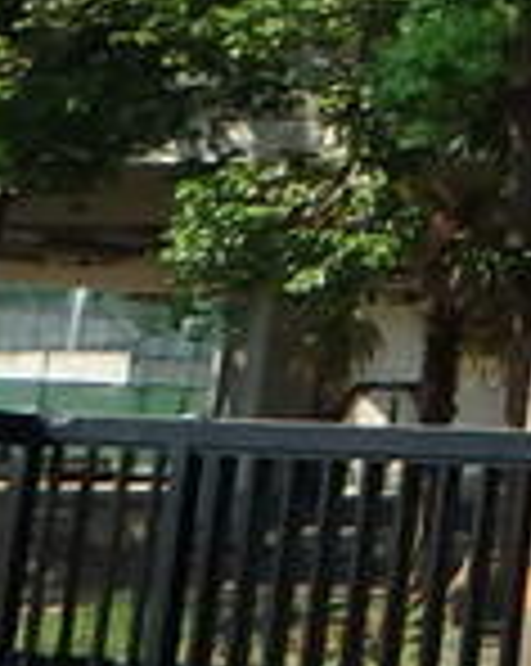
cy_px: -94
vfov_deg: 14.2
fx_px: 2598
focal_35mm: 132
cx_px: 1742
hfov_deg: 8.9
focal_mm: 3.7
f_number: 3.5
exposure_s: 1/640
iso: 125
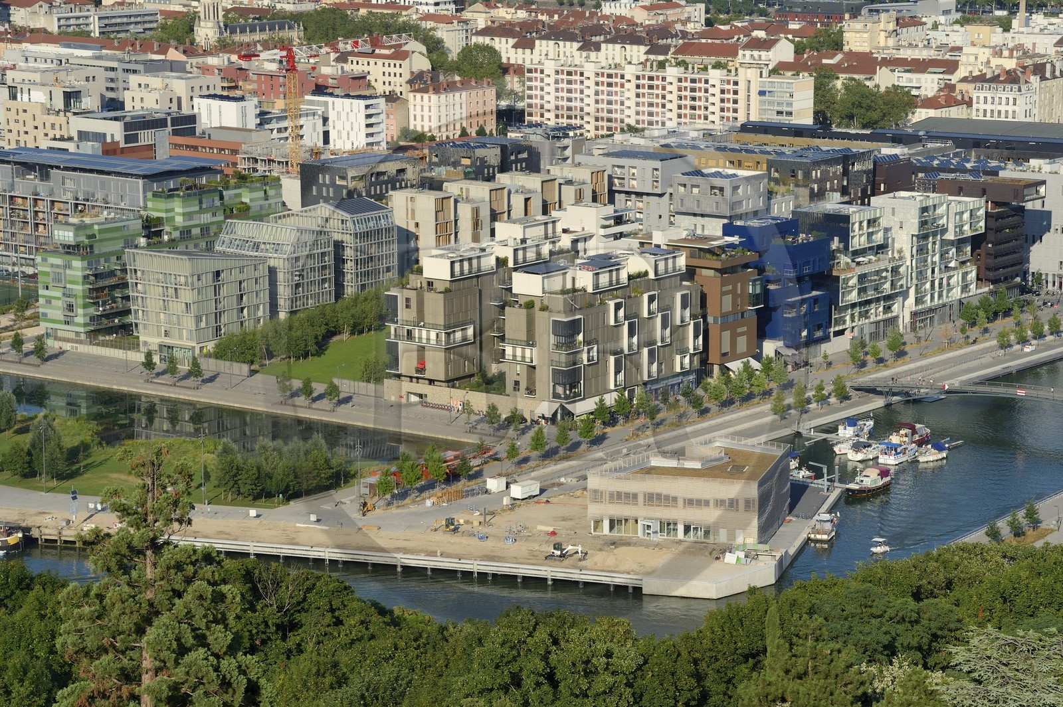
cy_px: 354
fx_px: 3010
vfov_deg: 13.4
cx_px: 532
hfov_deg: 20.0
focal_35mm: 102
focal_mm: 102
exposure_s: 1/320
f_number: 13
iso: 200
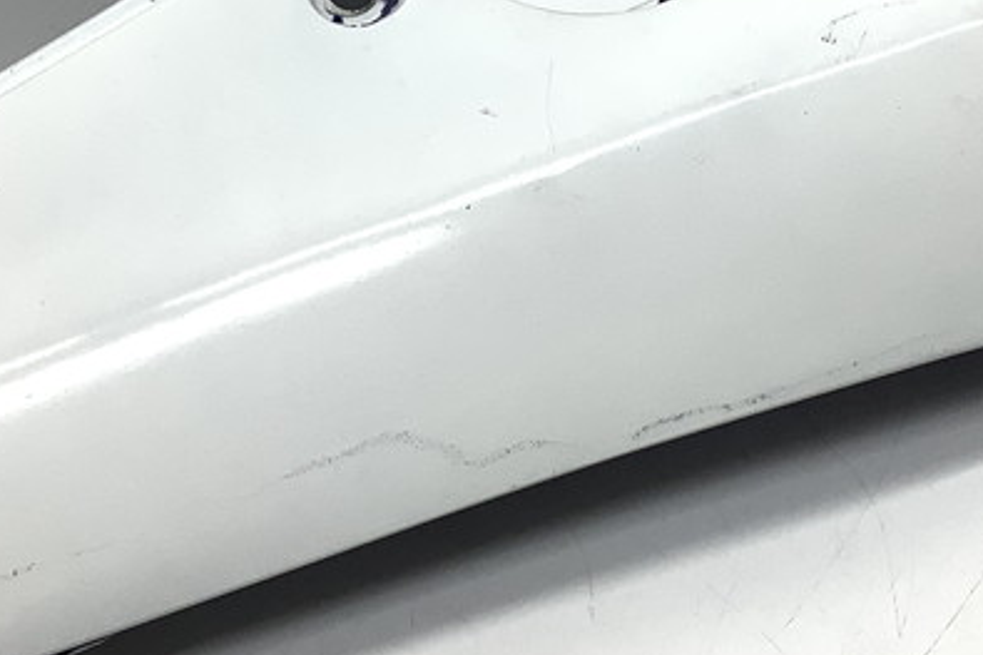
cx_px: 546
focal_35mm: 80
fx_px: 2183
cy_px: 72
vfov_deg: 16.8
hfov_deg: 25.4
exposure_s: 1/100
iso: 32
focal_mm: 3.3
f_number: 2.4
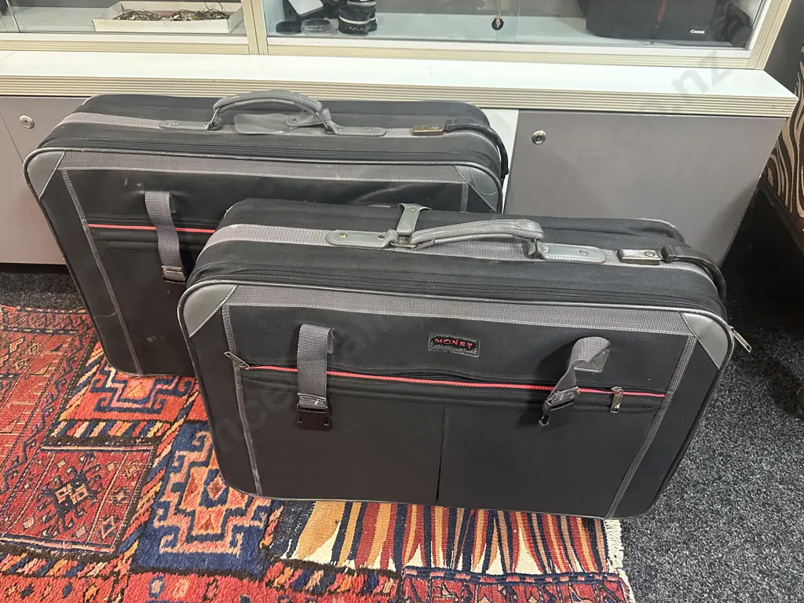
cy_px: 302
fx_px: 557
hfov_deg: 71.6
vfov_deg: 56.8
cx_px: 402
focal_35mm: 24
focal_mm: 6.86
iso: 640
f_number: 1.78
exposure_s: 1/50
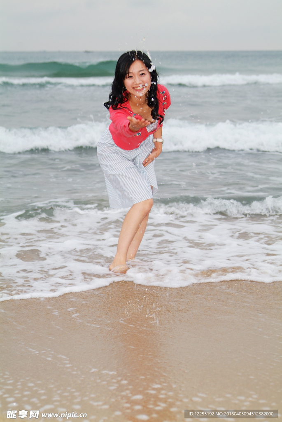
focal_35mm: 72
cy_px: 211
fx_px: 844
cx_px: 141
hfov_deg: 19.0
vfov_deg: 28.0
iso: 200
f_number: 3.3
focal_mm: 48
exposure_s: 1/125
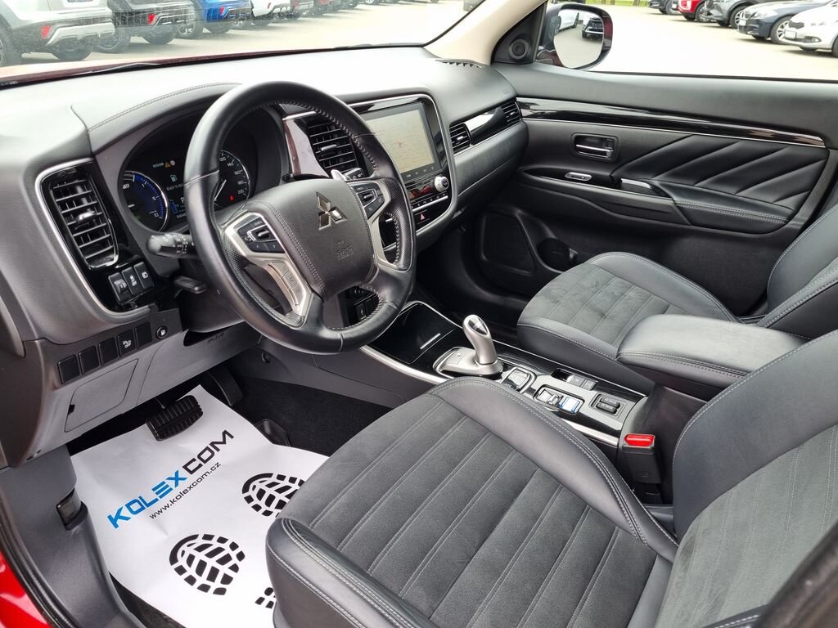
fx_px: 629
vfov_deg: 53.1
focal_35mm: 26
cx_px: 419
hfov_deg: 67.3
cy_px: 314
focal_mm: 5.4
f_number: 1.8
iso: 50
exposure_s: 1/164
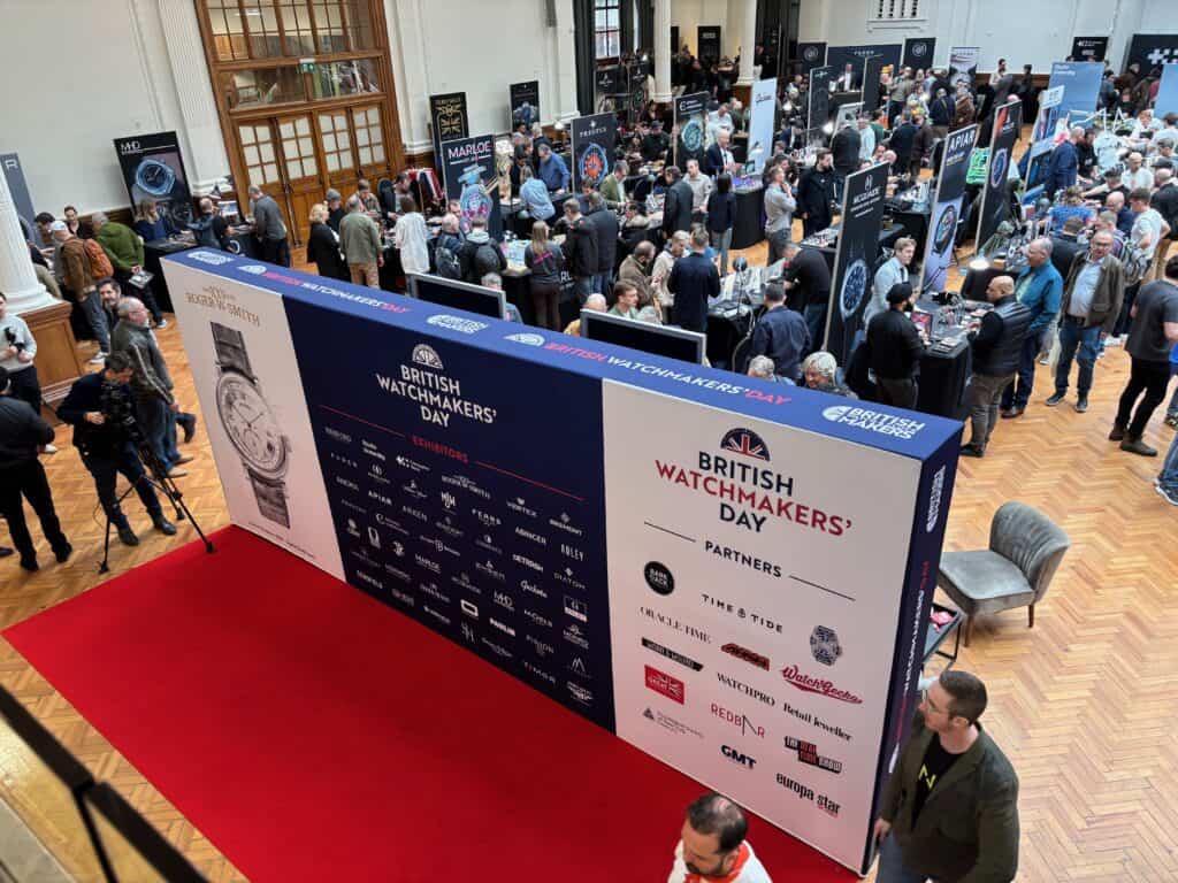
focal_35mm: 26
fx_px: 885
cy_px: 442
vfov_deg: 53.1
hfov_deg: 67.3
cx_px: 589
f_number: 1.6
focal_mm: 5.96
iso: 100
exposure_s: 1/50
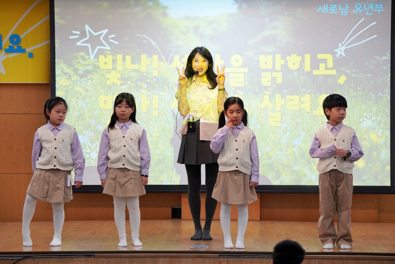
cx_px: 198
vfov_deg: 11.7
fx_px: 1284
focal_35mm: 117
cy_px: 132
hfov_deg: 17.5
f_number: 4
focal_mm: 117
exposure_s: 1/160
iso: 640
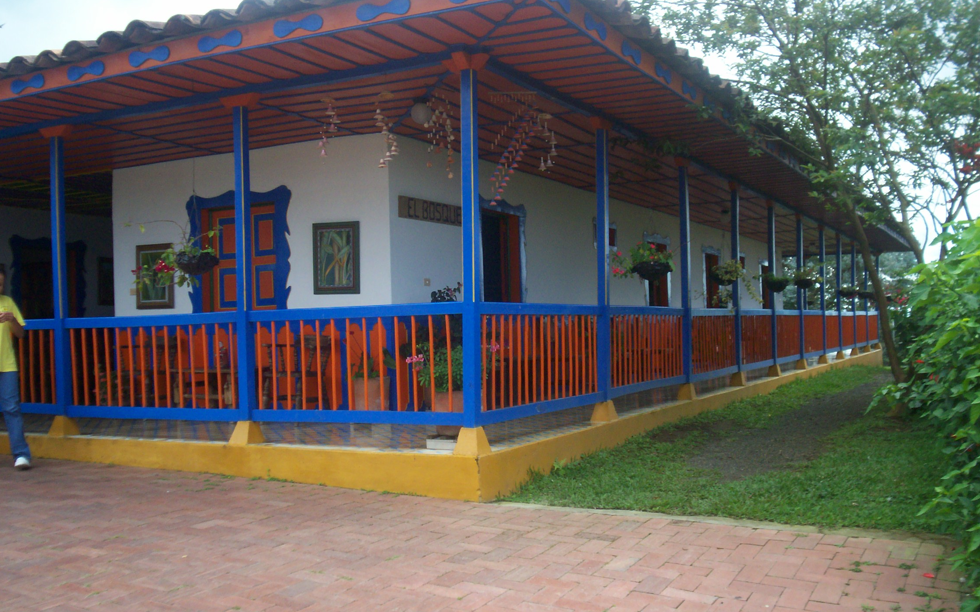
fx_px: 1042
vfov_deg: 32.7
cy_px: 337
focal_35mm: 39
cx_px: 493
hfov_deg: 50.4
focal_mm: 5.9
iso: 100
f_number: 4.5
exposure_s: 1/246
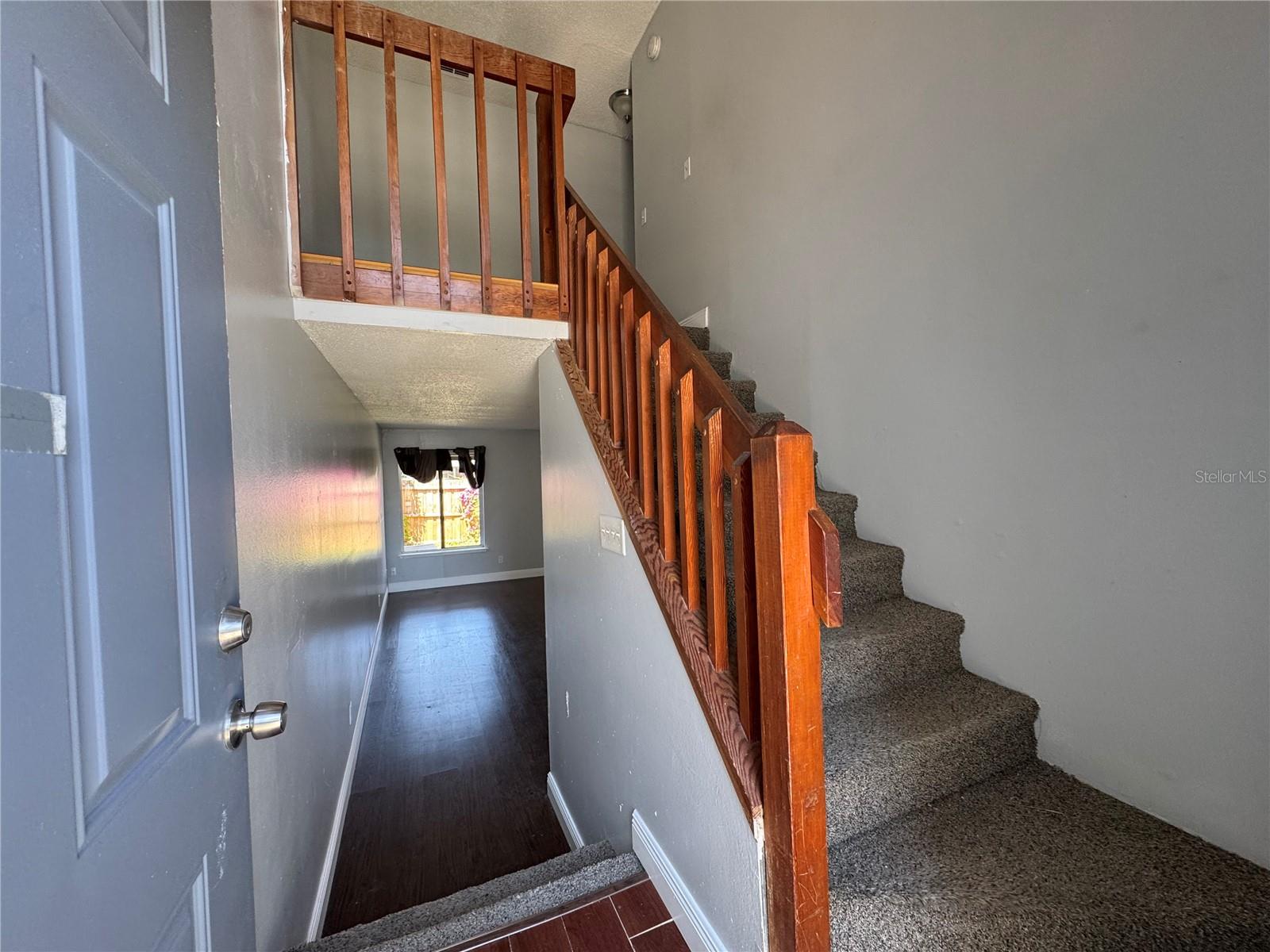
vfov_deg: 85.7
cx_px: 635
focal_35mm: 14
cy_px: 476
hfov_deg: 102.1
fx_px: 514
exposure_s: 1/120
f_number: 2.2
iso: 160
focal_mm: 2.22
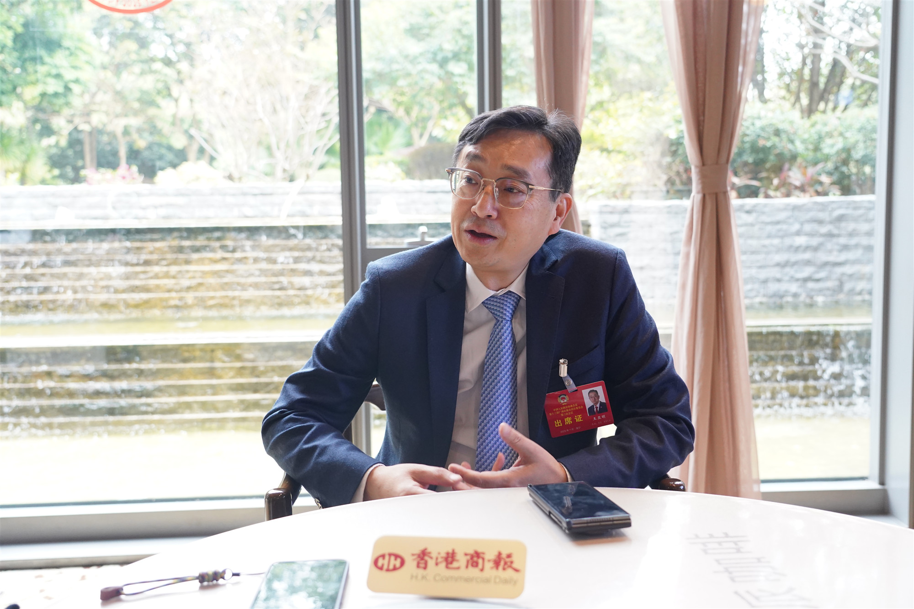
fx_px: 863
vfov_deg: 38.9
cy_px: 304
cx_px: 457
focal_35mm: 34
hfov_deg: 55.8
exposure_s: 1/100
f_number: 4
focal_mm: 34
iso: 3200
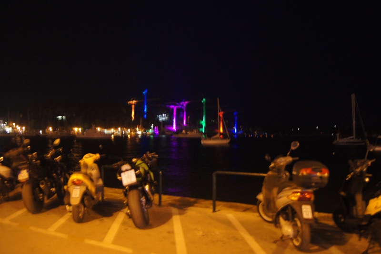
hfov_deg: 62.0
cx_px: 190
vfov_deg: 43.5
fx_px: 317
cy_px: 127
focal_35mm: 30
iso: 1600
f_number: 3.5
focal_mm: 20
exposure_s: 1/1.25
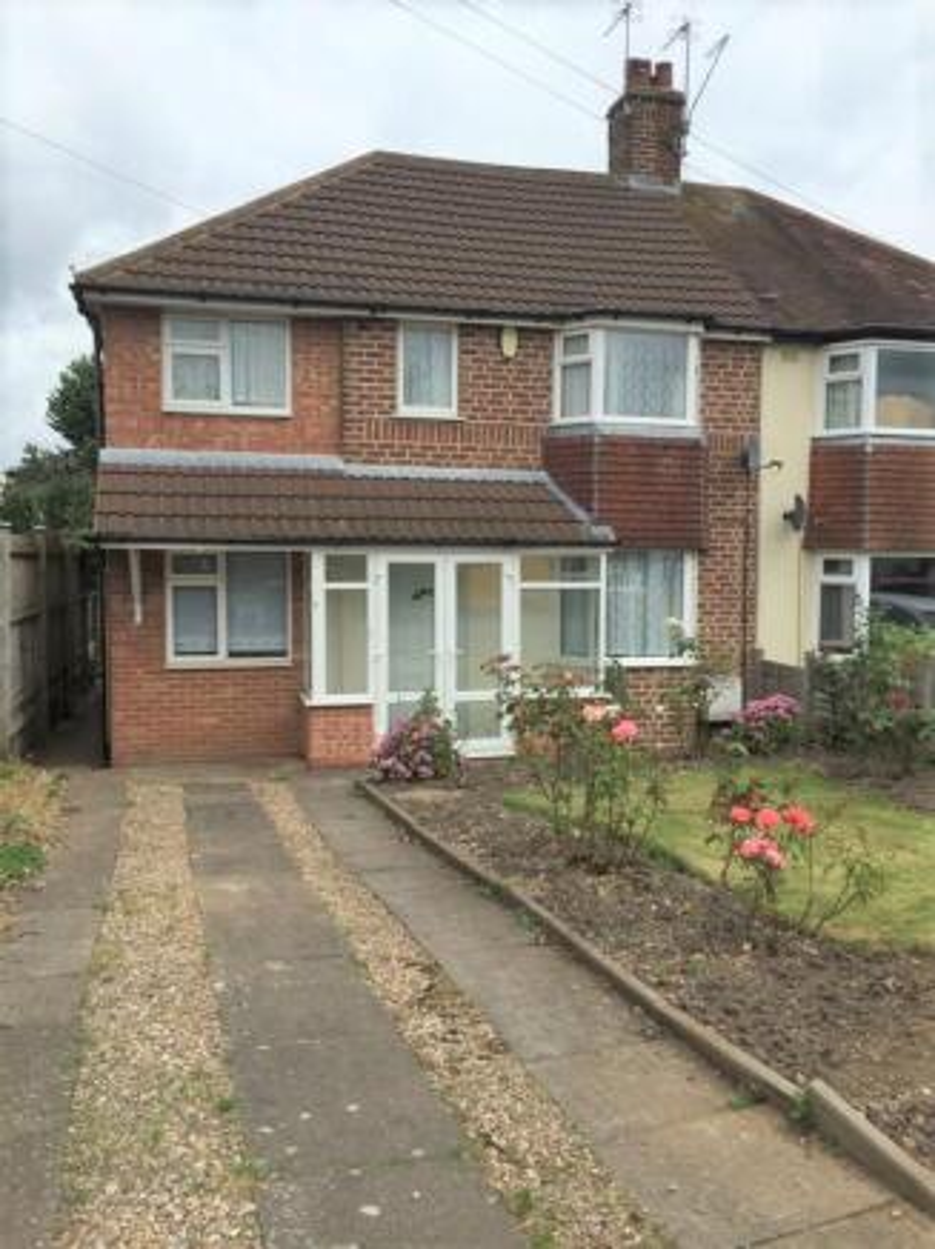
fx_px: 1046
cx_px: 468
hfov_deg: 48.2
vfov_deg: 61.7
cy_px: 624
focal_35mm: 29
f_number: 2.2
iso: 32
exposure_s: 1/2083
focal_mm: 4.15
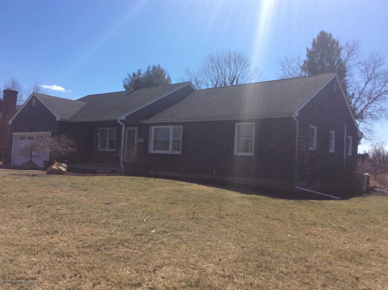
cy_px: 145
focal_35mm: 32
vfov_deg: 44.1
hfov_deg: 56.9
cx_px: 194
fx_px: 358
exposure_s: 1/2288
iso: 32
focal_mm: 3.3
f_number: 2.4
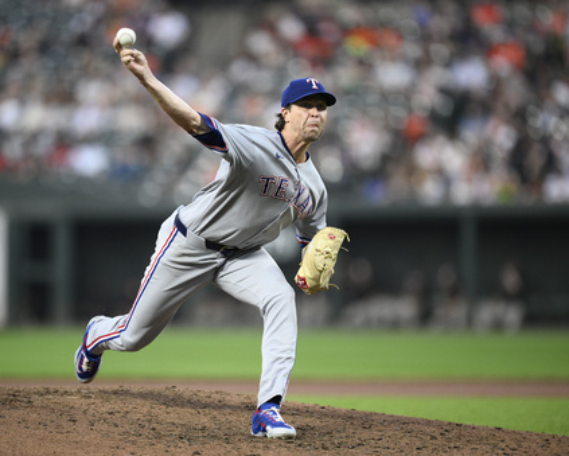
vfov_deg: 3.4
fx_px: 7651
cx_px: 230
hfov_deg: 4.3
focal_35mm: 454
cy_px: 228
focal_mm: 400
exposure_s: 1/3200
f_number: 2.8
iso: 3200
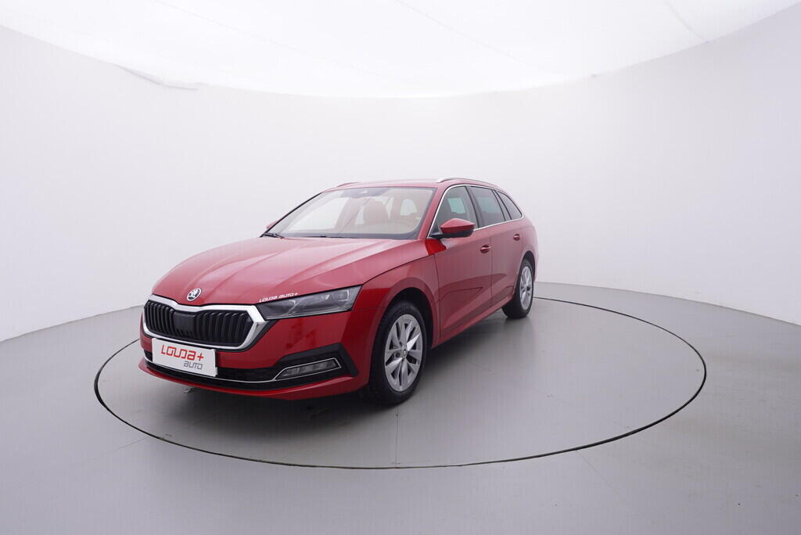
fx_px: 501
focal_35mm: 22
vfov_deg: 56.2
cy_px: 268
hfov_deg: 77.3
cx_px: 400
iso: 200
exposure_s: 1/80
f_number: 5
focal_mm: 15
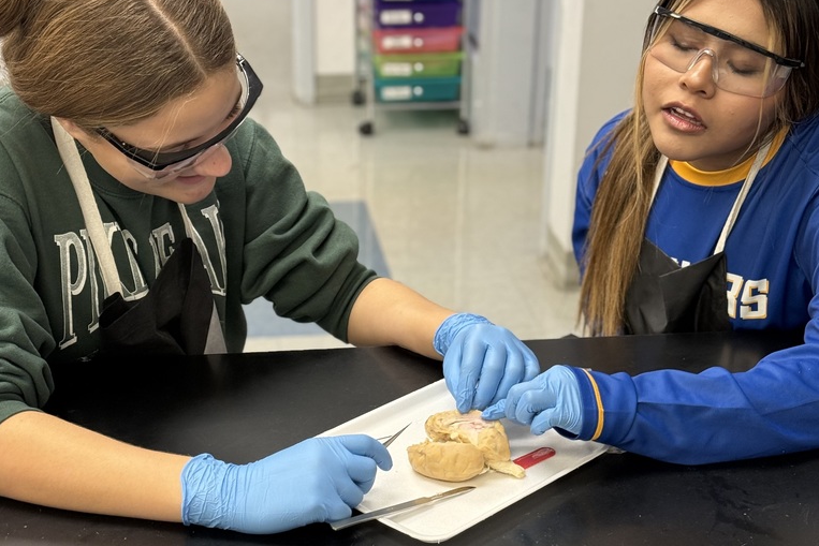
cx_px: 410
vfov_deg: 20.3
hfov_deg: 30.1
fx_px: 1524
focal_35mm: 67
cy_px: 349
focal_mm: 6.76
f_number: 1.78
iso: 100
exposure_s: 1/60
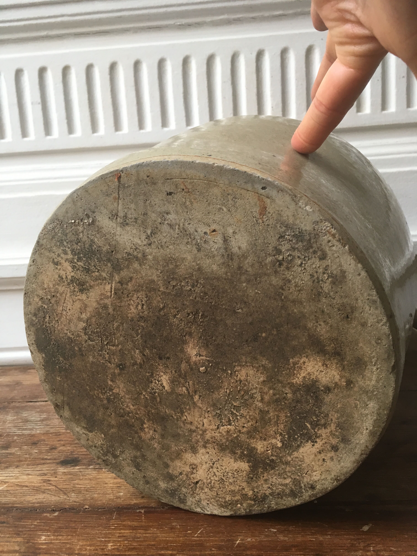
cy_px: 278
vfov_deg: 61.7
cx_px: 208
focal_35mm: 29
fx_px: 466
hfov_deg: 48.2
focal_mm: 4.15
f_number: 2.2
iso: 50
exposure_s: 1/33
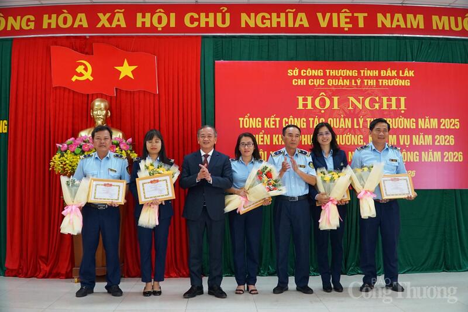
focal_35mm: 39
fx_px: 507
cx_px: 234
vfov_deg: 34.2
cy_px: 156
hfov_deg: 49.6
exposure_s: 1/160
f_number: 4
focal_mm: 26
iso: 1250
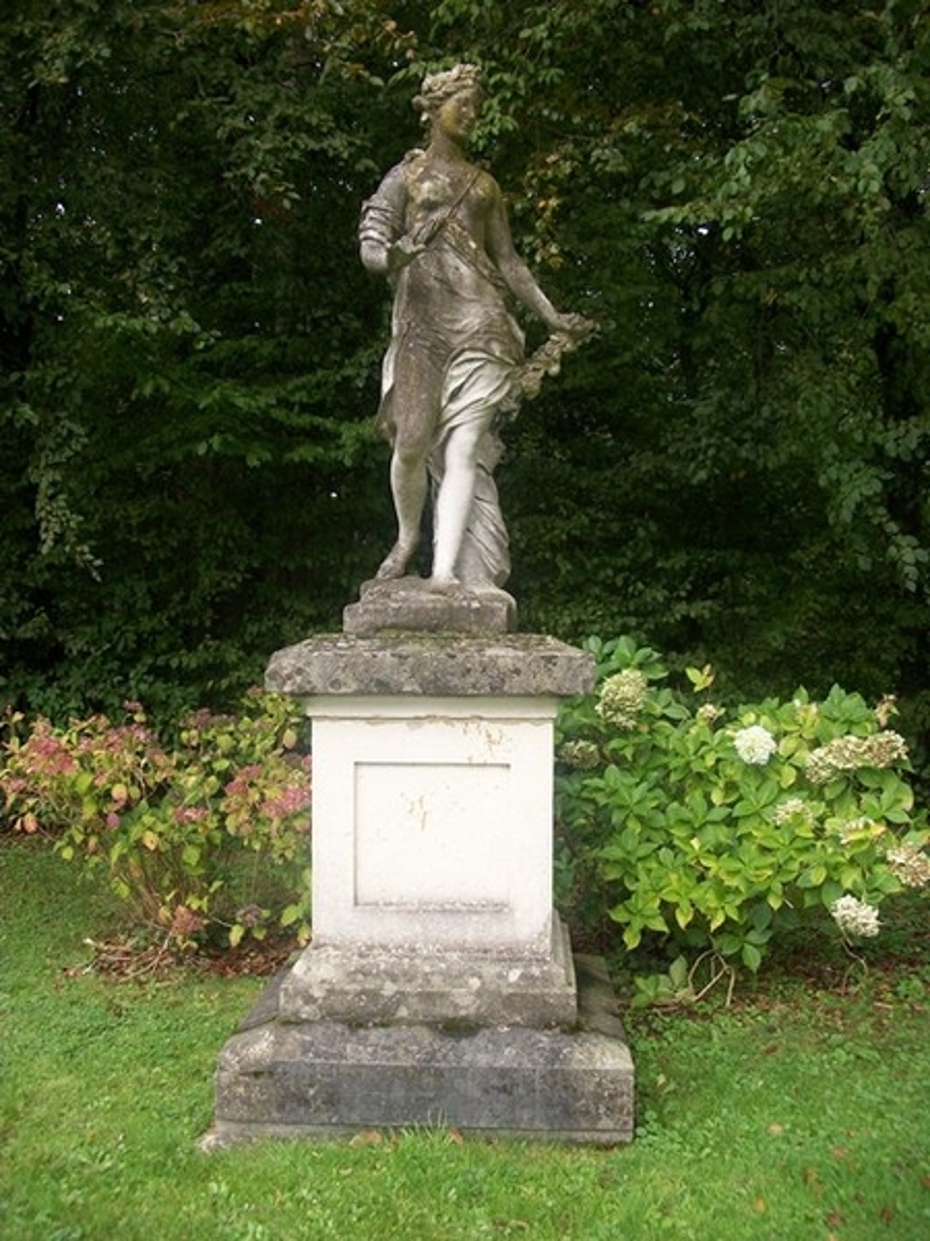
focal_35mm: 32
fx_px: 1146
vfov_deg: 56.8
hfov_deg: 44.2
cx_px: 465
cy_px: 620
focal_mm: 5.7
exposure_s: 1/125
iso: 80
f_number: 2.9
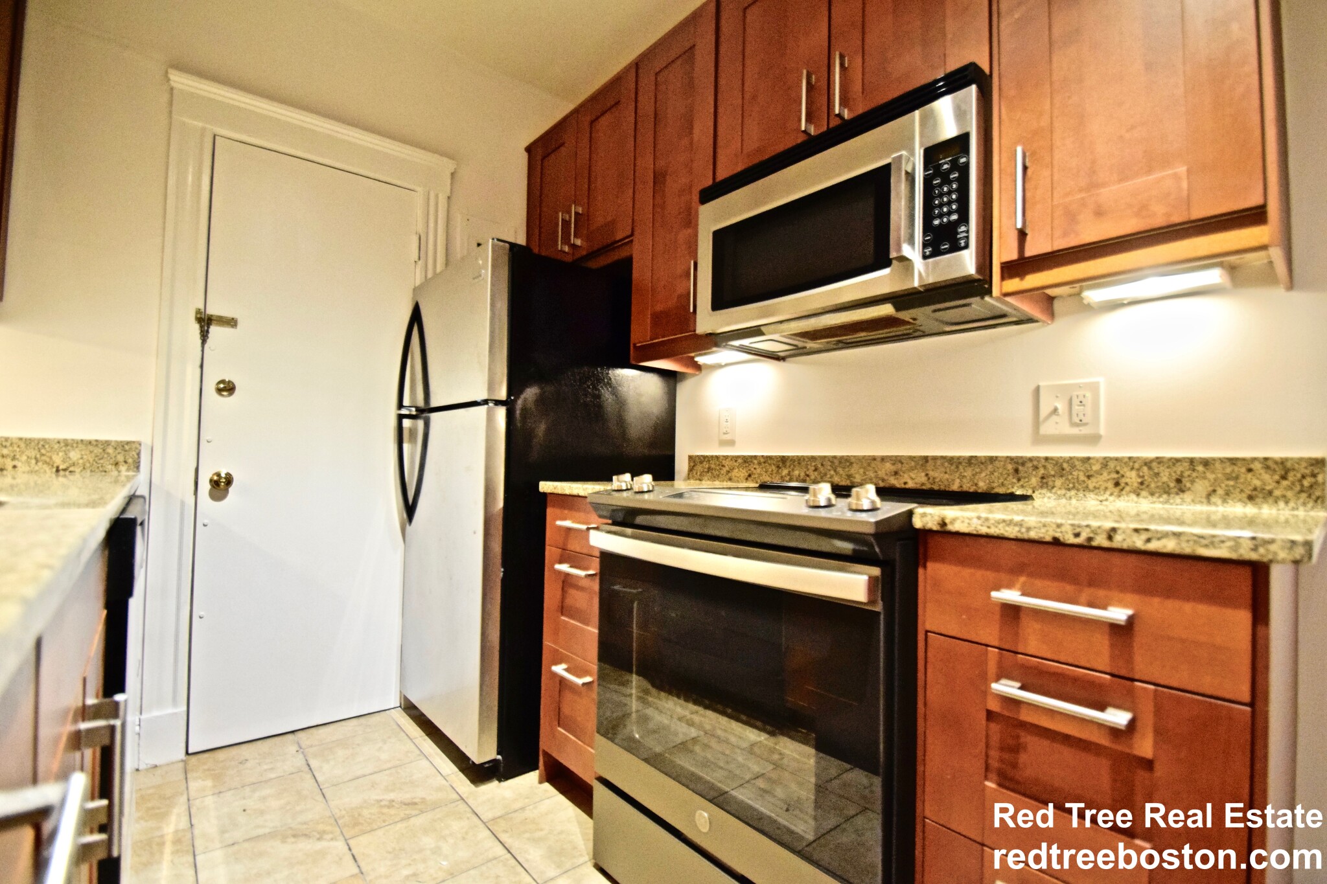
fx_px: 553
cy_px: 442
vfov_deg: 77.3
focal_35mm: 15
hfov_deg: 100.4
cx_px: 664
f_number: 3.5
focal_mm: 10
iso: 2500
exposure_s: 1/60
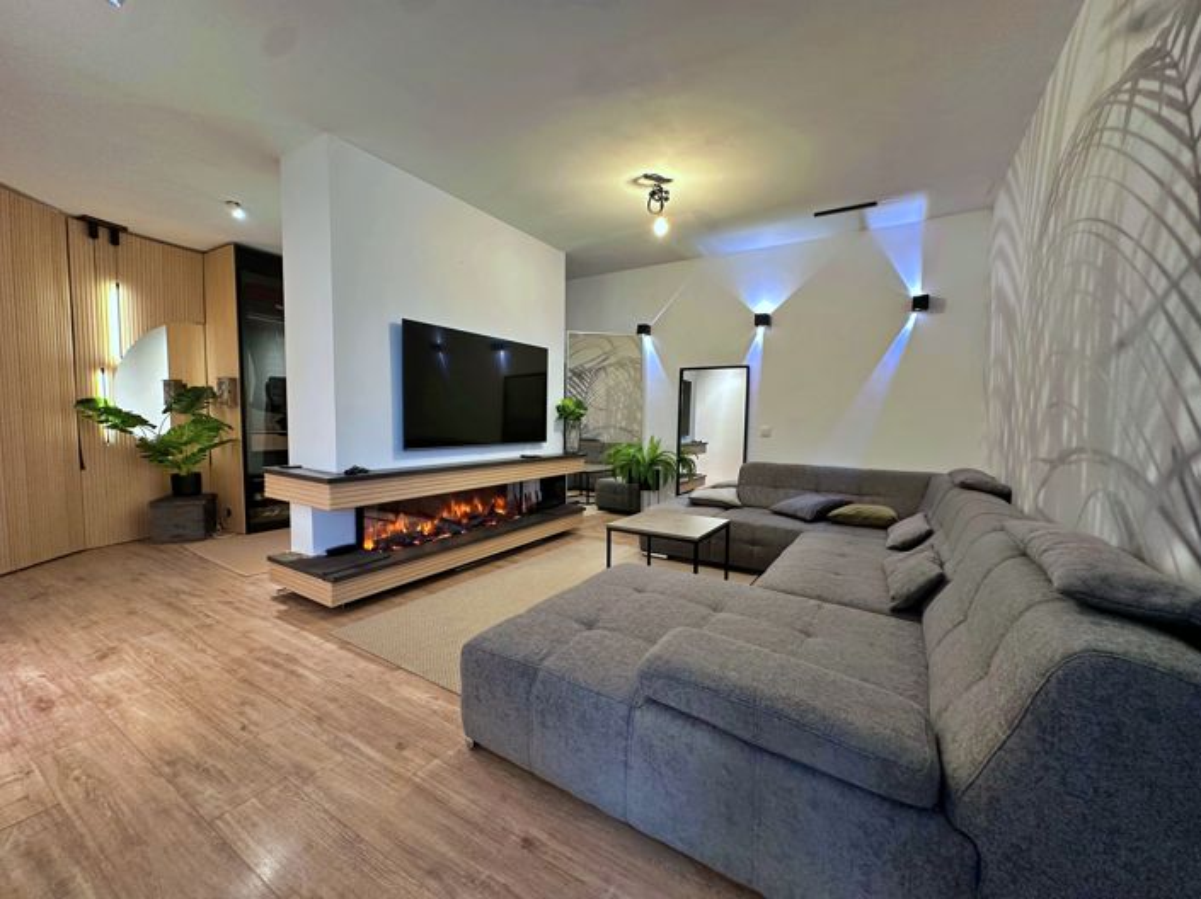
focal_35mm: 14
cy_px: 450
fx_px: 485
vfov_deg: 85.6
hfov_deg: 102.1
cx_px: 600
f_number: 2.2
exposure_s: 1/50
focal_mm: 2.22
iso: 200
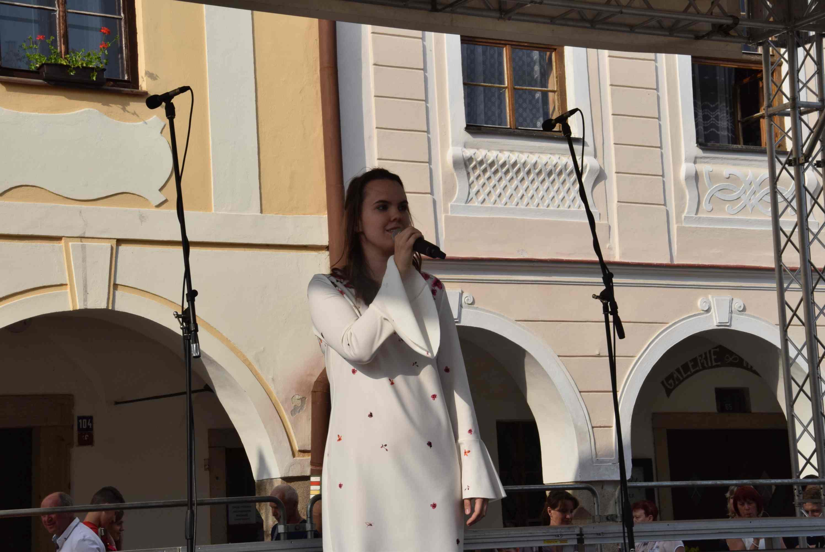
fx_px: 1789
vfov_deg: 17.5
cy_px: 276
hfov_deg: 26.0
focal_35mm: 78
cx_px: 412
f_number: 20
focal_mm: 52
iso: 400
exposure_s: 1/200
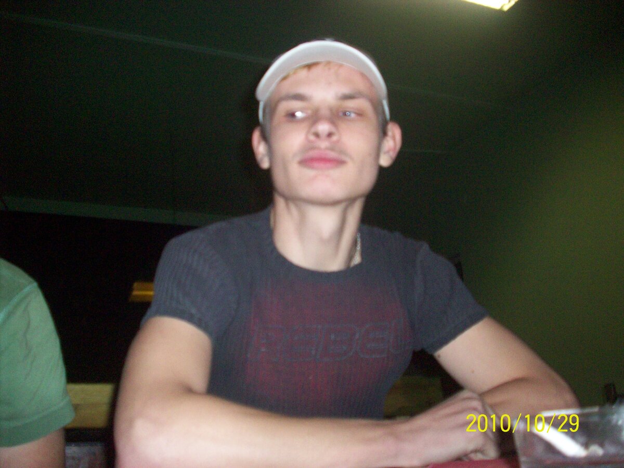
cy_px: 234
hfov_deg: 50.1
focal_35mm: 37
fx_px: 667
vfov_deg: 38.7
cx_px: 312
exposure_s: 1/64
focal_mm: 6.2
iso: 200
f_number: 2.8
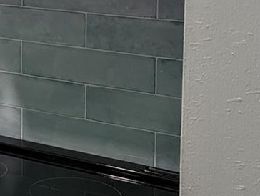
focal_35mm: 105
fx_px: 790
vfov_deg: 13.8
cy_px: -28
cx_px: -101
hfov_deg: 17.3
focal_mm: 6.81
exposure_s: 1/23.8
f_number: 1.85
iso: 77
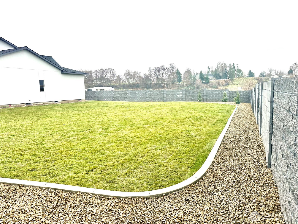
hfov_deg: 71.6
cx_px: 149
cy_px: 112
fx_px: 207
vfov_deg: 56.8
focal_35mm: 24
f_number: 1.78
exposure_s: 1/496
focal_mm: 6.86
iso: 80
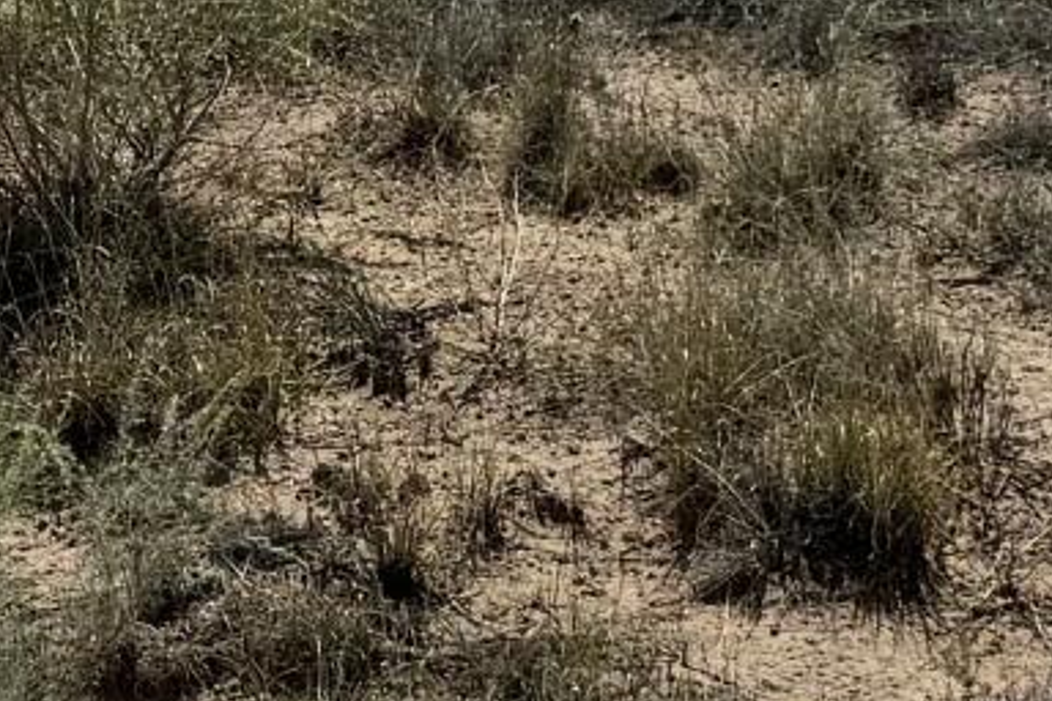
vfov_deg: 7.0
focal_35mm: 195
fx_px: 5698
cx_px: -959
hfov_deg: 9.9
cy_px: -309
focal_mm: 6.76
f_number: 1.78
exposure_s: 1/10417
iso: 80
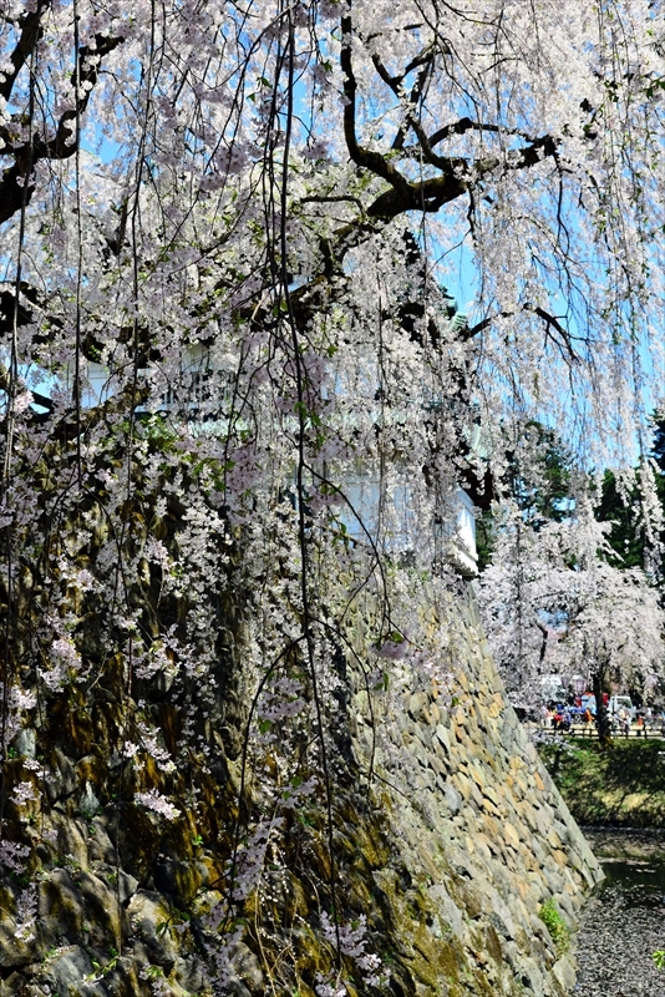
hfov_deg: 33.4
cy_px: 498
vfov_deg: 48.4
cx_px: 332
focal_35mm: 40
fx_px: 1107
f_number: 9
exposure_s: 1/320
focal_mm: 40
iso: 250
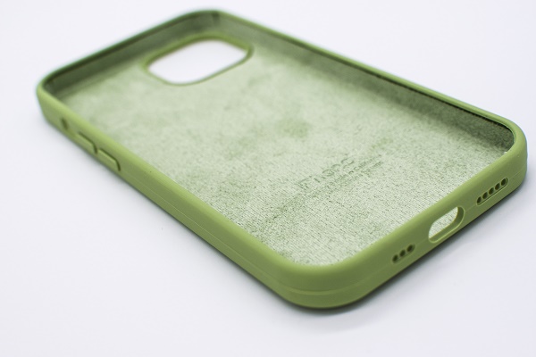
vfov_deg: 25.8
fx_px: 782
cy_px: 178
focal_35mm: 52
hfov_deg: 37.9
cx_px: 268
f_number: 5.6
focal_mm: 35
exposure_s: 1/500
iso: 250
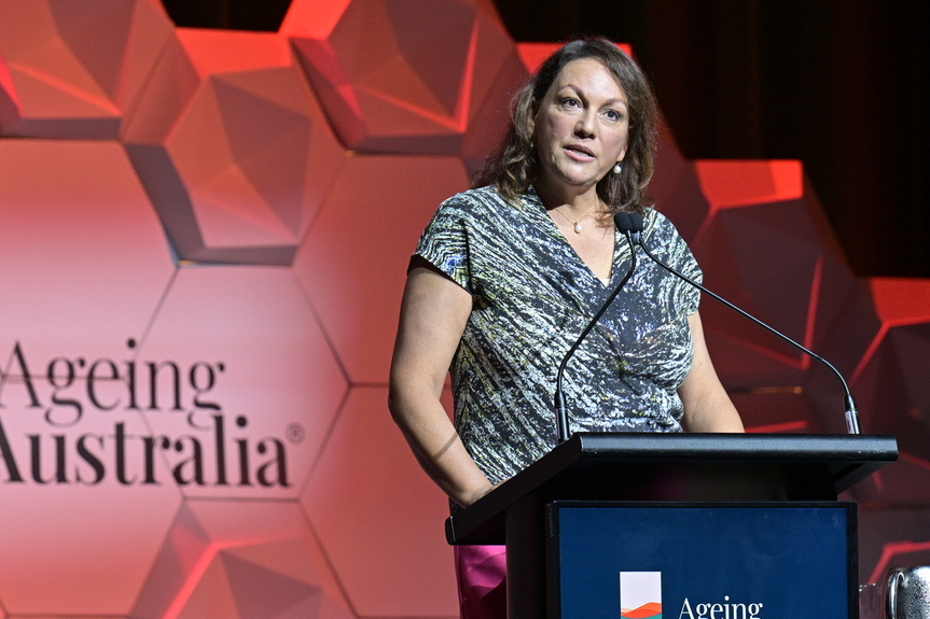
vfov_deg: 5.2
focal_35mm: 262
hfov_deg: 7.9
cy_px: 310
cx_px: 465
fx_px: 6767
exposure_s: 1/200
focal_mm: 175
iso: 1000
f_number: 4.5
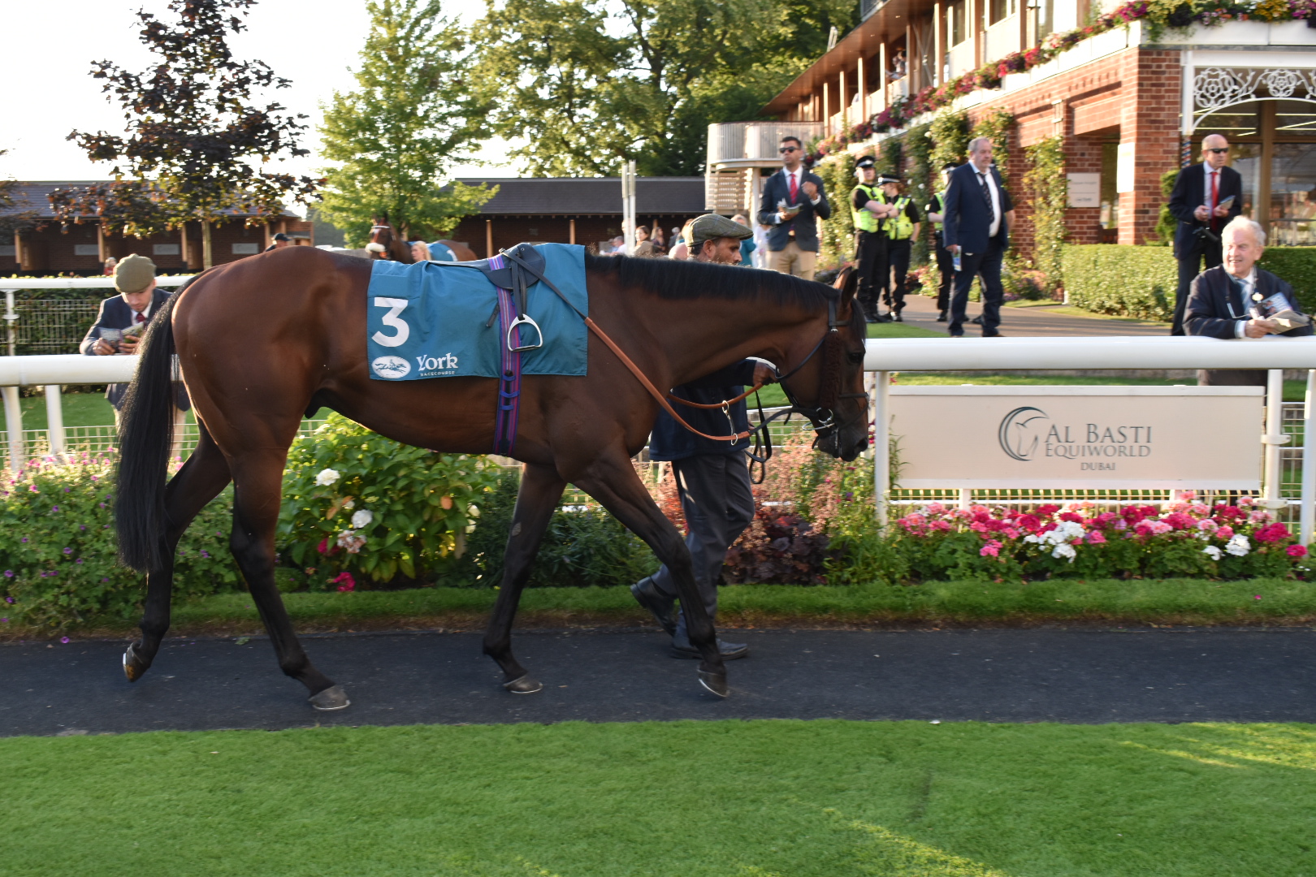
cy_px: 438
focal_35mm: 44
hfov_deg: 45.0
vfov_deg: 30.8
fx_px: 1590
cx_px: 658
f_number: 7.1
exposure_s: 1/200
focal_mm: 29
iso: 400
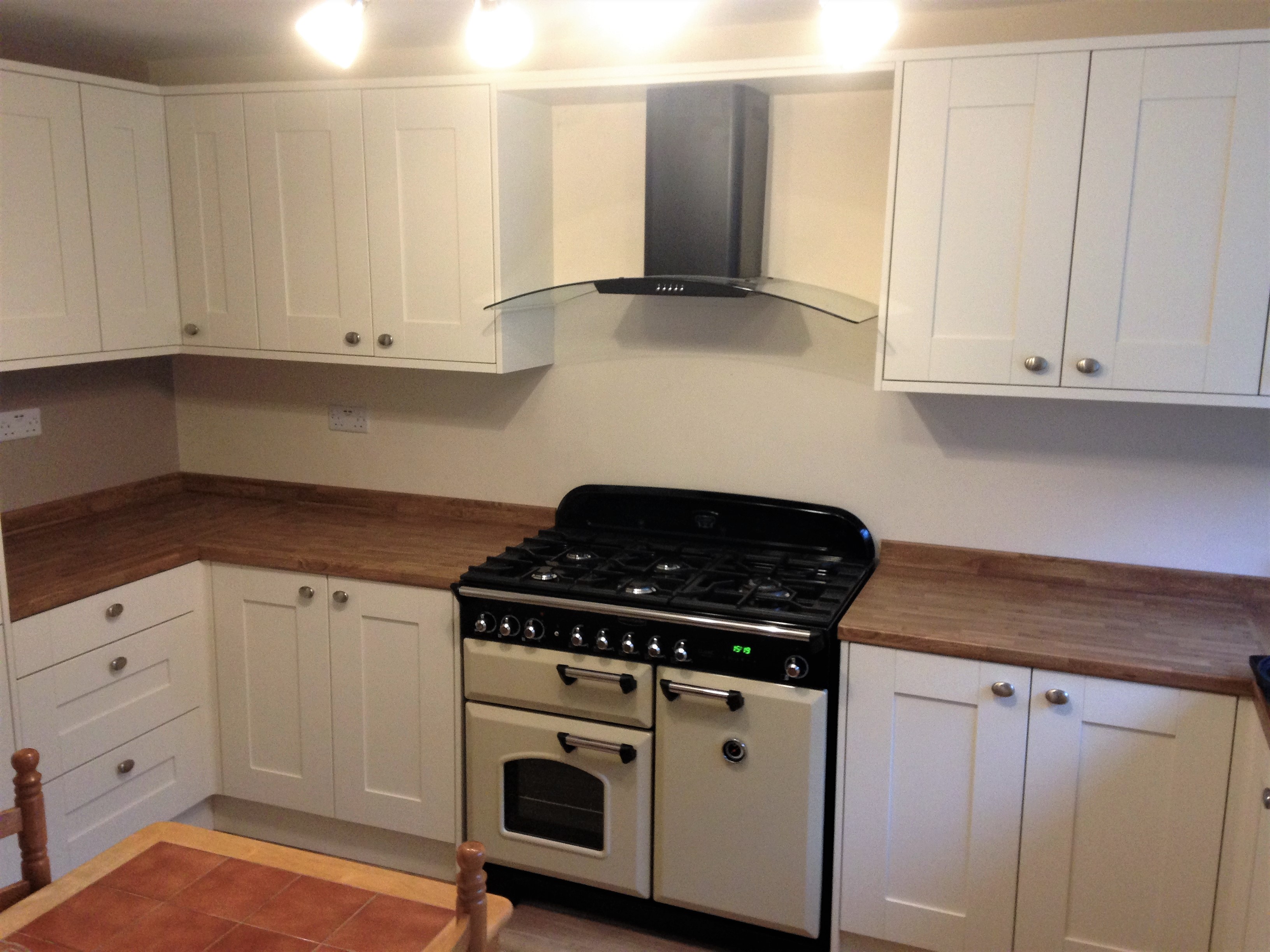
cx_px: 635
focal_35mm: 33
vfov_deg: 42.9
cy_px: 476
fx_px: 1211
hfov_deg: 55.4
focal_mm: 4.12
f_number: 2.4
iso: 200
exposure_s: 1/20
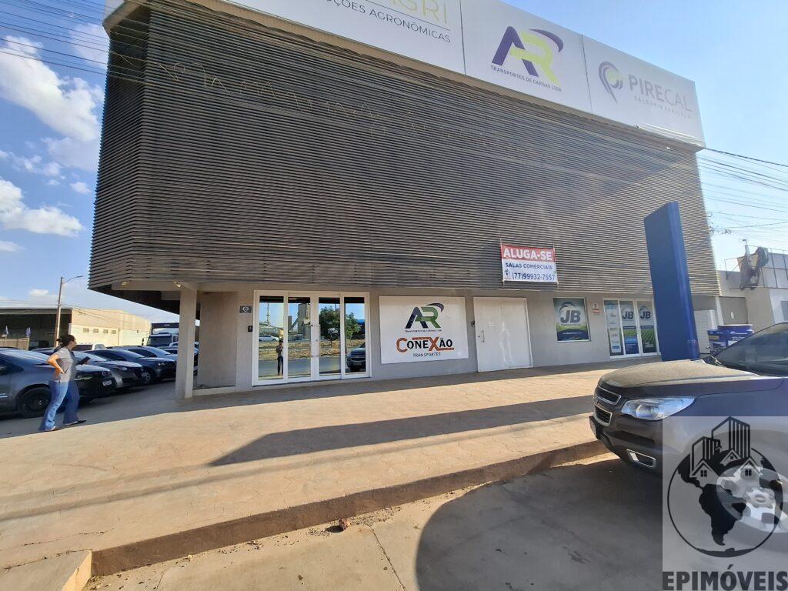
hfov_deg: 106.2
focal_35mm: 13
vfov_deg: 89.9
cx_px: 394
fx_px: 296
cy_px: 296
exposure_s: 1/867
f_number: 2.2
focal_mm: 1.74
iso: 40
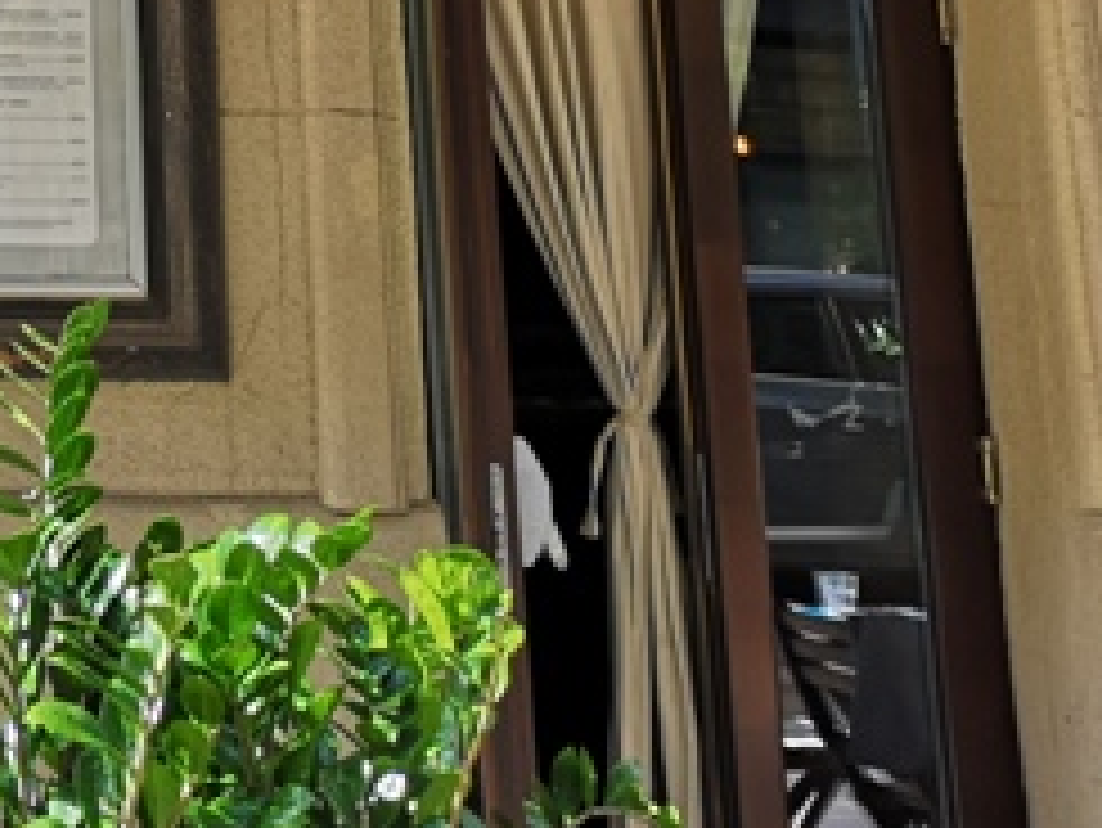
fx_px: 2803
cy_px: -248
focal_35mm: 88
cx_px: -558
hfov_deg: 19.4
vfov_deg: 15.9
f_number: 1.8
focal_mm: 3.95
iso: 50
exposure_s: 1/609
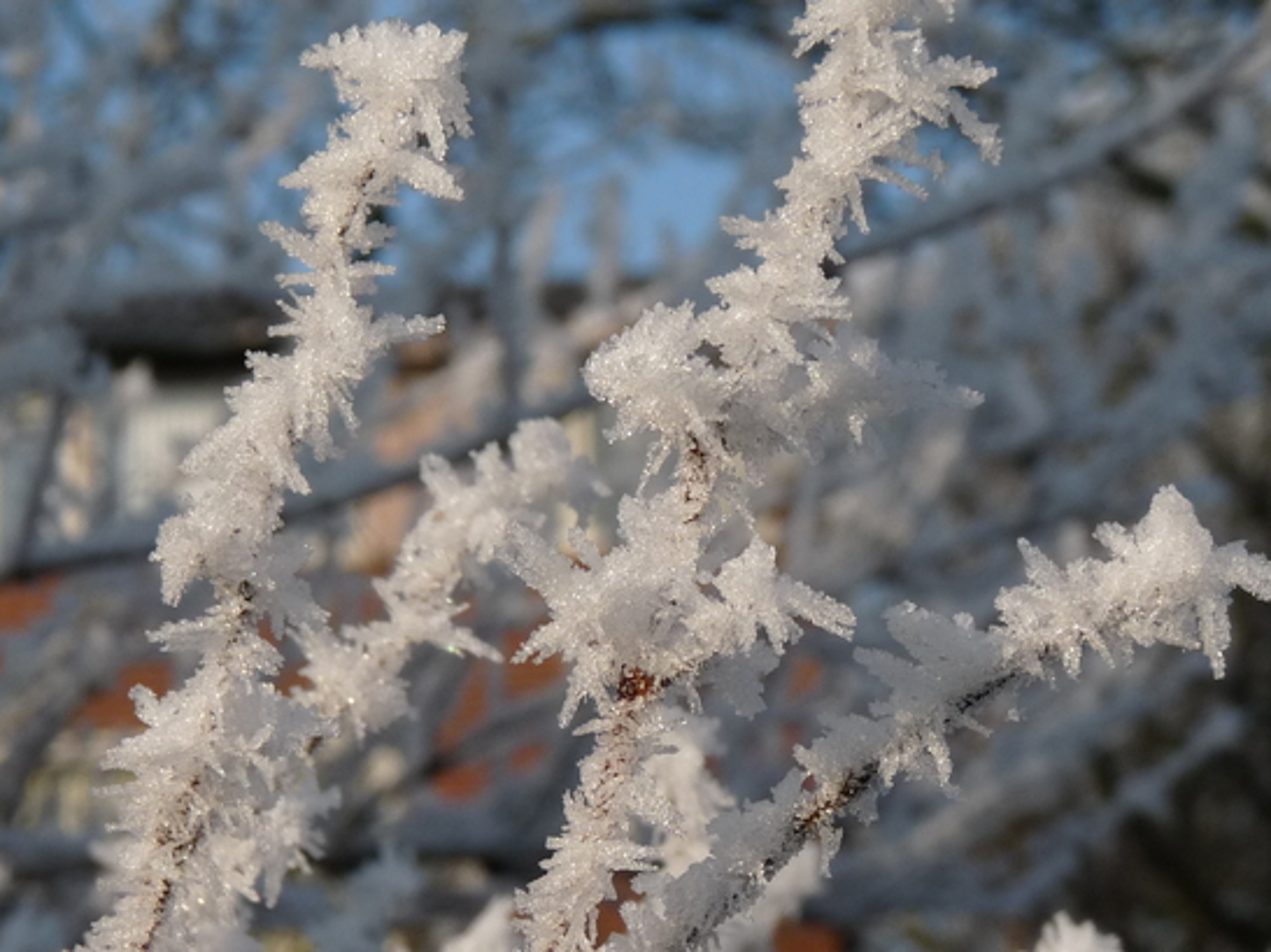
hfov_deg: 16.2
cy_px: 431
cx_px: 670
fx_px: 4478
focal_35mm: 122
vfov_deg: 12.1
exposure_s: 1/400
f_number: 5.6
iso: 100
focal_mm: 11.1
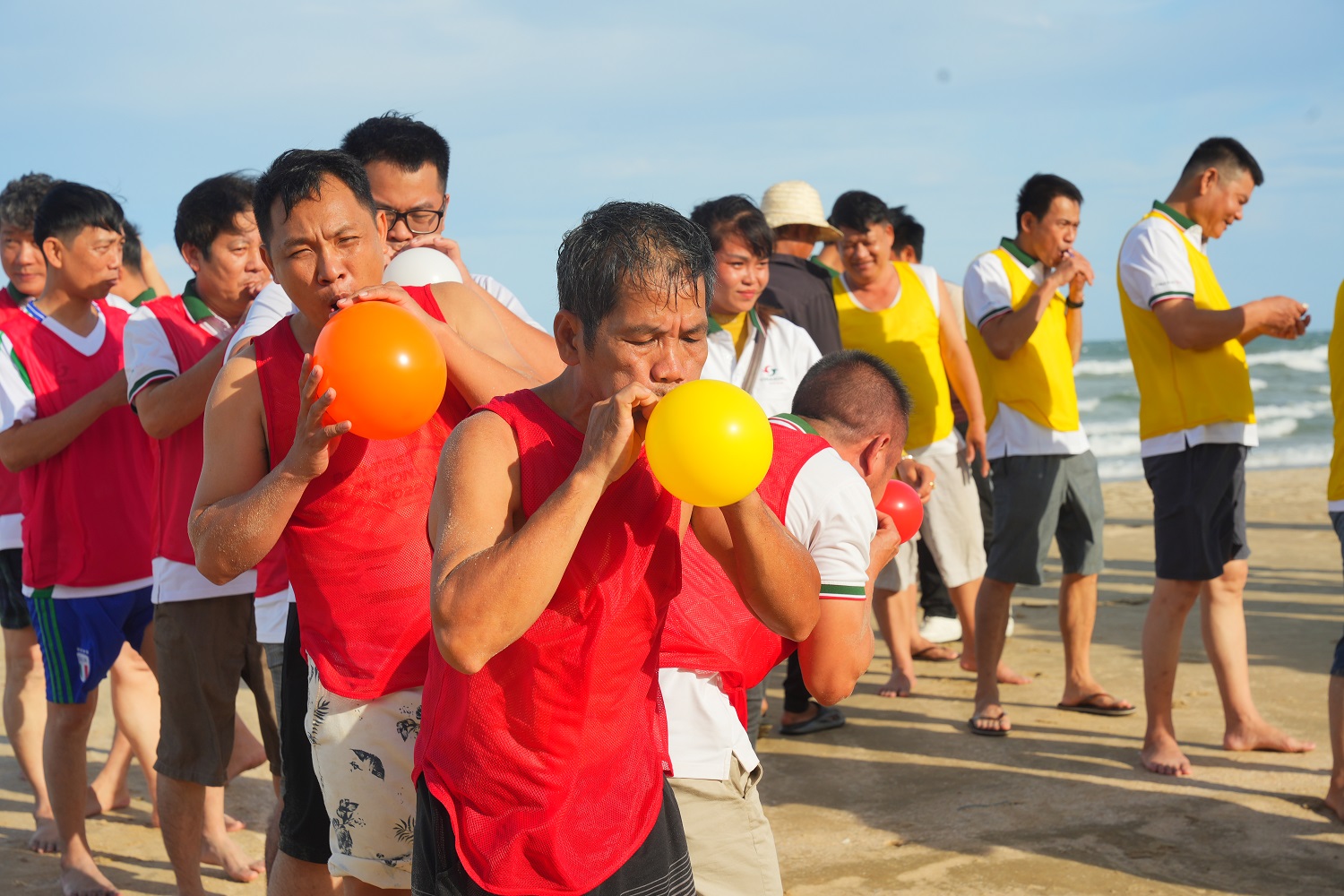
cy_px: 448
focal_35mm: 70
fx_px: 2613
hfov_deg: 28.8
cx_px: 672
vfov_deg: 19.5
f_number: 8
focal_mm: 70
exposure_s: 1/500
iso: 160
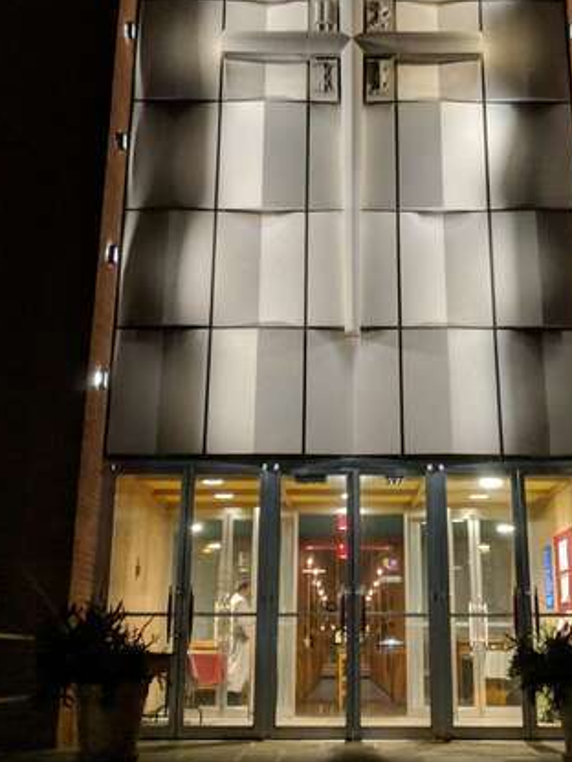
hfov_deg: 29.0
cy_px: 244
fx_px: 1102
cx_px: 352
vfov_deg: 37.7
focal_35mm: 50
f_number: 2
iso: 1117
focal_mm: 4.67
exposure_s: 1/20
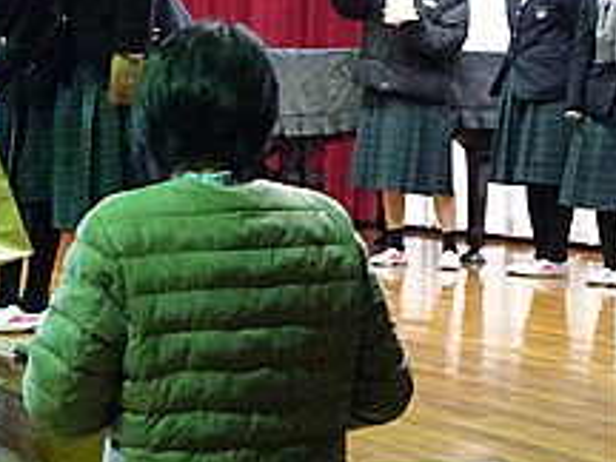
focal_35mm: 102
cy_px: 97
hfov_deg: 18.7
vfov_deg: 14.4
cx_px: -3
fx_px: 1815
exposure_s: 1/60
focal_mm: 8.51
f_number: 4.5
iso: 3200
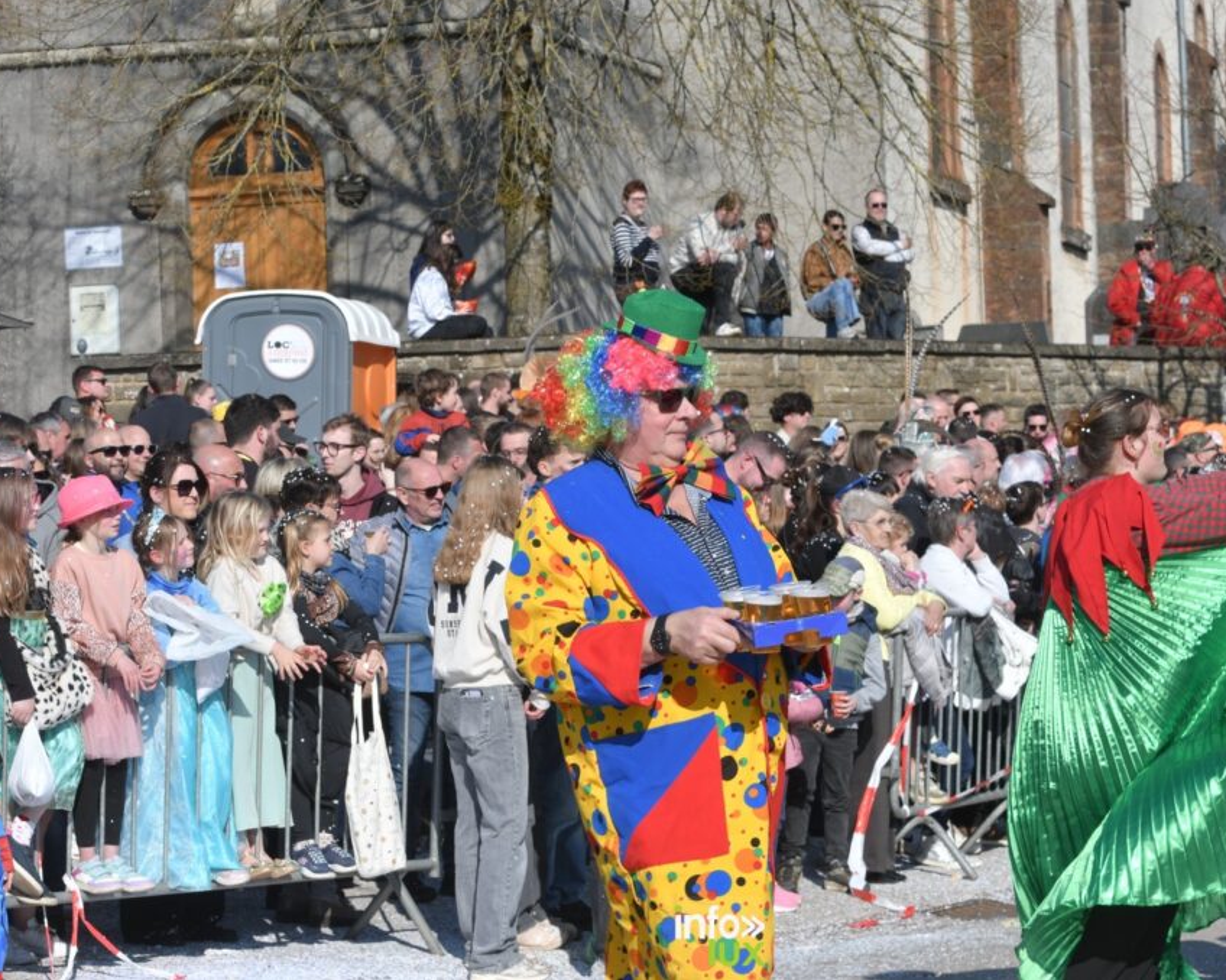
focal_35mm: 119
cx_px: 720
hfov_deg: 16.2
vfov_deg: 13.0
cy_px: 488
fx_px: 4317
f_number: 11
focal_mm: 70
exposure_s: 1/400
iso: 200
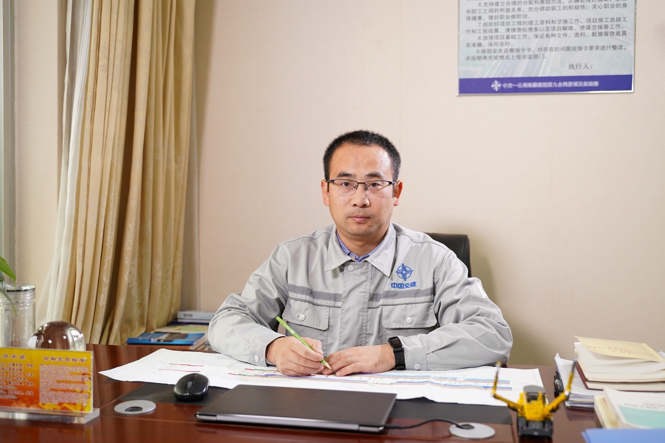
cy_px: 222
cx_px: 332
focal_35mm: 37
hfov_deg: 51.9
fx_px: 683
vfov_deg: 35.9
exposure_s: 1/50
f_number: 2.8
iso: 800
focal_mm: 37
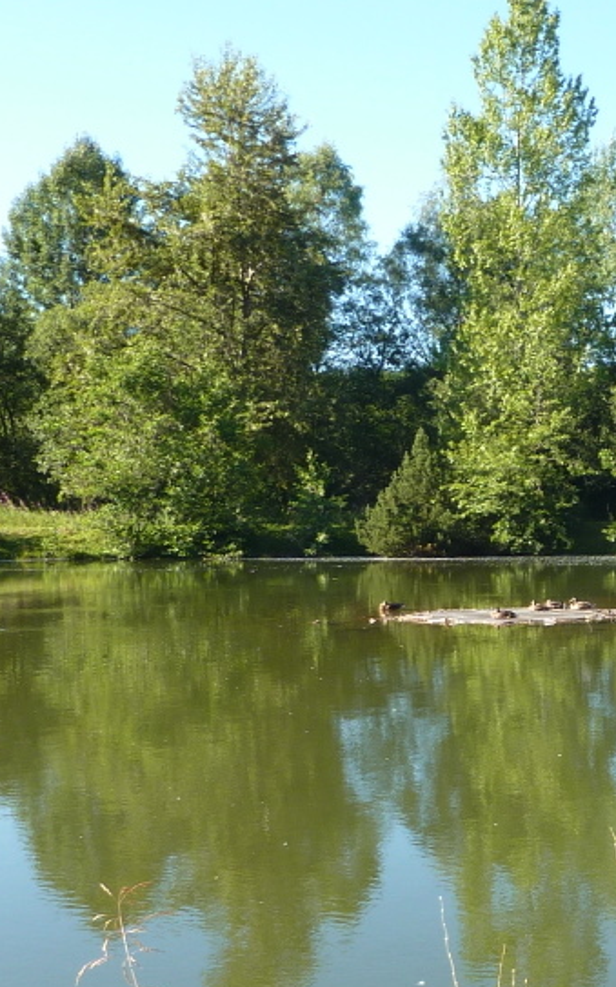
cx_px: 638
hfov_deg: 21.4
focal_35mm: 58
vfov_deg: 34.8
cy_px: 647
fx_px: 1559
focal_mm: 4.1
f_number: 4
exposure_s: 1/160
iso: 80
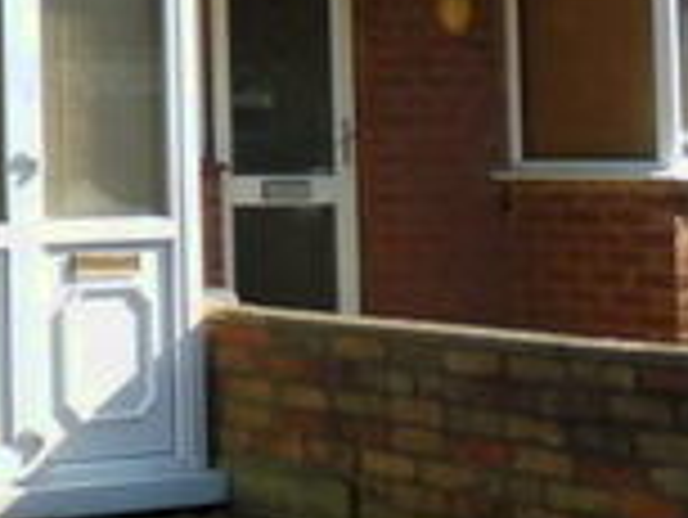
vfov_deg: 13.2
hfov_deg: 15.8
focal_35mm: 110
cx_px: -459
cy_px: -43
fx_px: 2188
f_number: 4
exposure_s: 1/320
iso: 100
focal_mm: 4.3
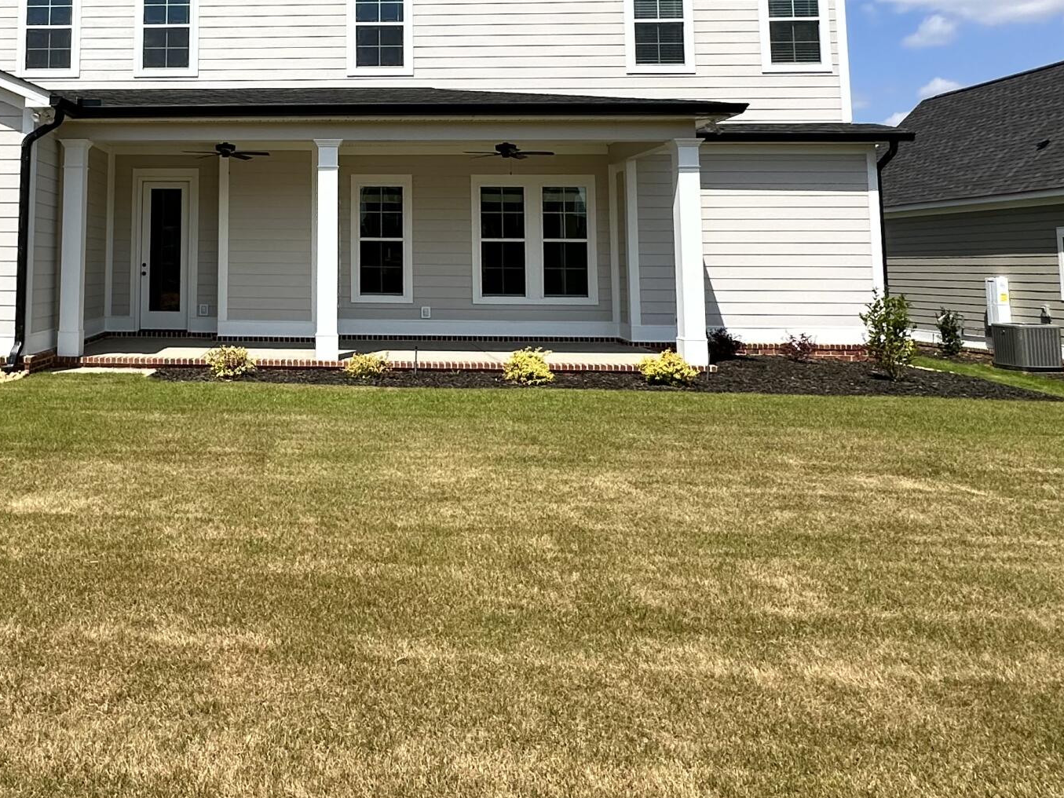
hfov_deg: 55.5
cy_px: 167
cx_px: 265
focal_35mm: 31
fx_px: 953
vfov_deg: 43.4
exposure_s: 1/2817
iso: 40
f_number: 2.2
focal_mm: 2.22
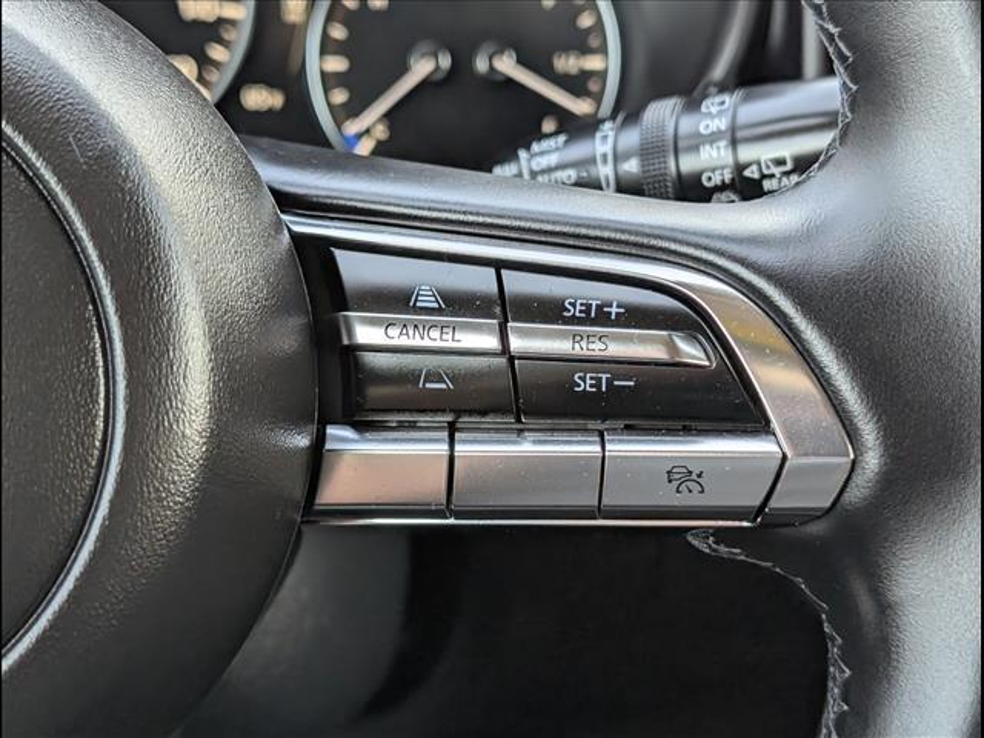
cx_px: 492
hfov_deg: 38.9
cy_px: 369
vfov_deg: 29.7
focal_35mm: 49
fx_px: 1393
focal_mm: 6.9
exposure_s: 1/526
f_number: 1.68
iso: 262
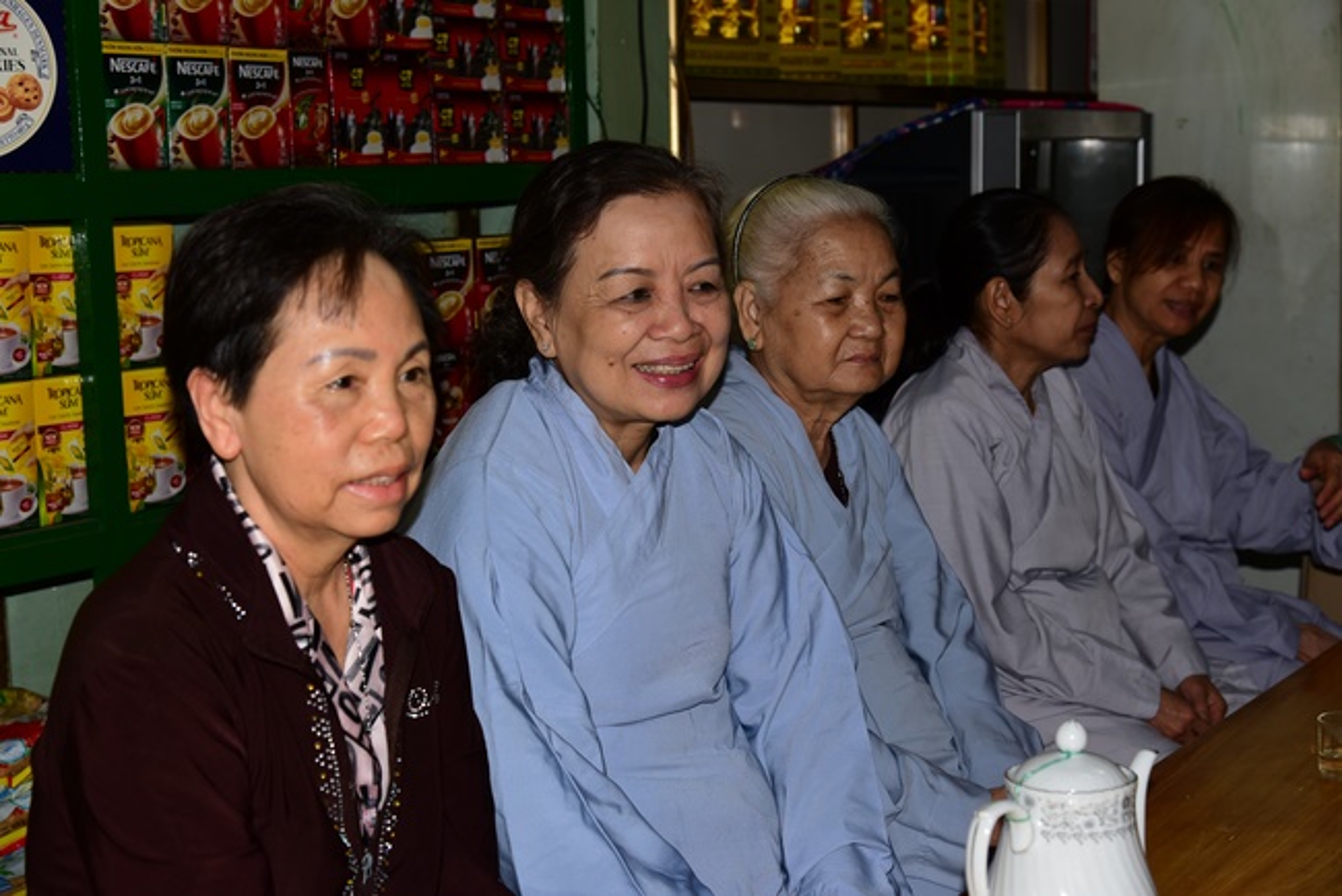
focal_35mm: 55
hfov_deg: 36.2
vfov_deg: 24.6
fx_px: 2051
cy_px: 448
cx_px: 671
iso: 400
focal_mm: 55
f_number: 5.6
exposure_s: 1/80
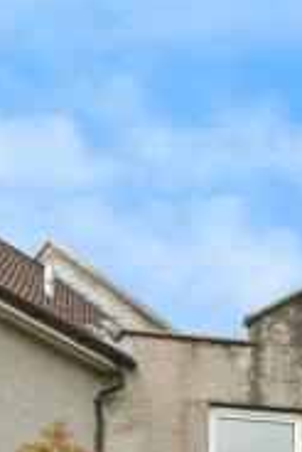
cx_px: 15
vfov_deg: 12.8
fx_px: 1884
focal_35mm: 150
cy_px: 711
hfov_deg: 9.1
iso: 800
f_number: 9
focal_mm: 27
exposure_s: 1/800
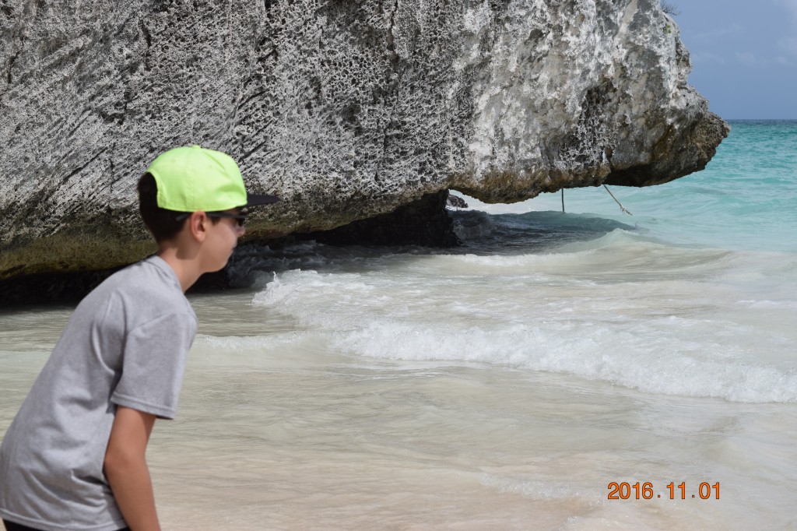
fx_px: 1826
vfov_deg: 16.5
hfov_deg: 24.6
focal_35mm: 82
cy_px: 266
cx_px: 398
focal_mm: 55
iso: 200
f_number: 8
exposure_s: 1/1000
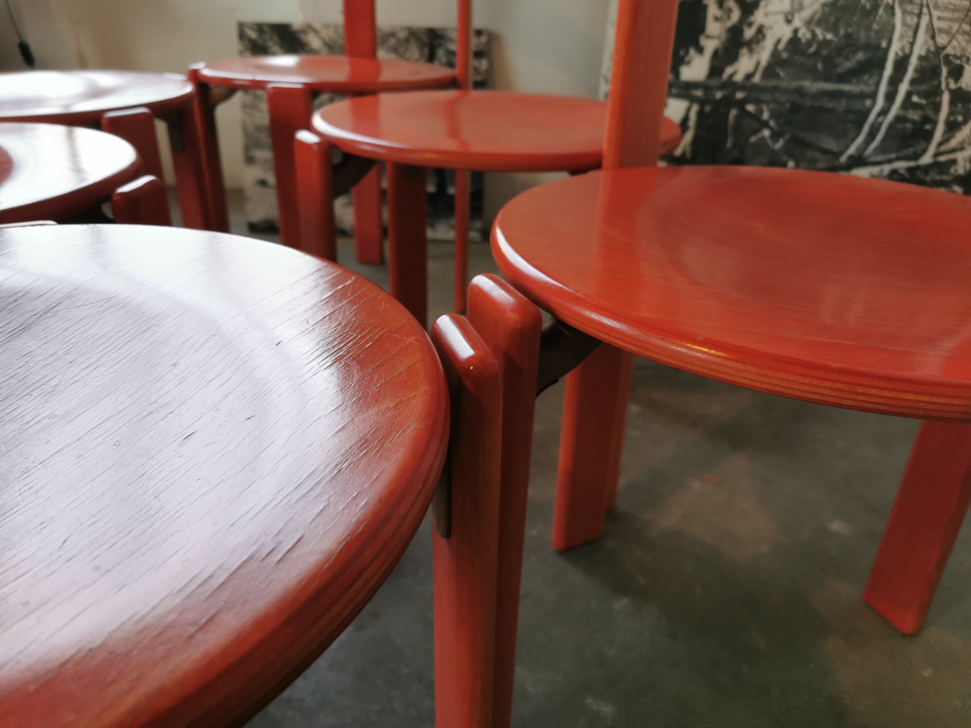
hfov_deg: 65.3
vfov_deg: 51.4
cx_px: 486
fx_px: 757
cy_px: 364
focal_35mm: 27
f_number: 1.6
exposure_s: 1/60
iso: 160
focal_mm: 5.56
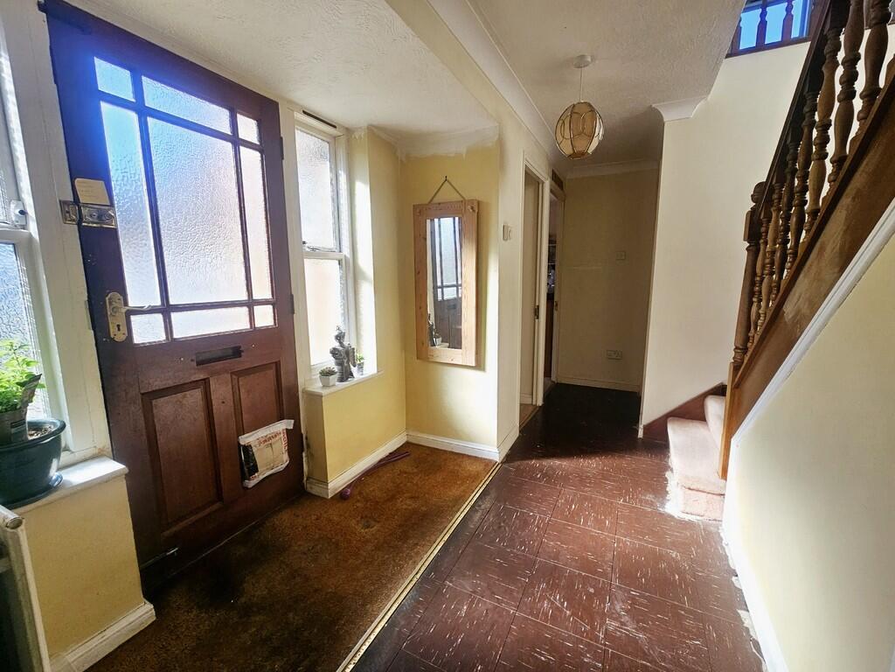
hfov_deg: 106.2
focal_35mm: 13
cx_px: 448
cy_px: 336
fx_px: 336
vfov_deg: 89.9
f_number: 2.2
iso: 50
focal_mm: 2.2
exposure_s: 1/323
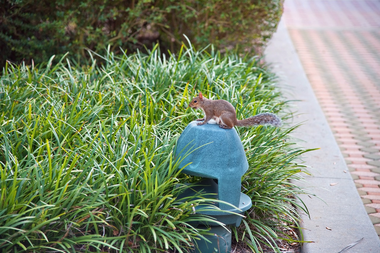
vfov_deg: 11.4
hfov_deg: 17.1
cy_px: 126
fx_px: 1267
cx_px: 190
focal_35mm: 120
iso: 280
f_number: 4
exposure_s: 1/250
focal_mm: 120
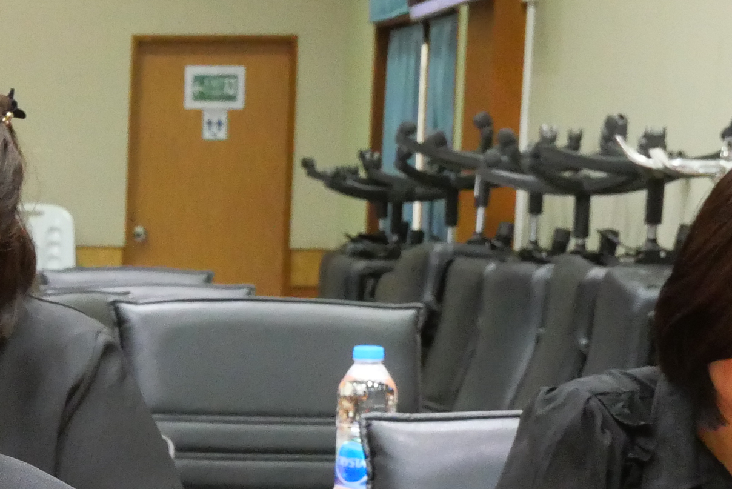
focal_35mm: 126
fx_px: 2563
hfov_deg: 15.3
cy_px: 539
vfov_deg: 10.8
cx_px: -285
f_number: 6.3
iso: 3200
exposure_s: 1/25
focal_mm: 20
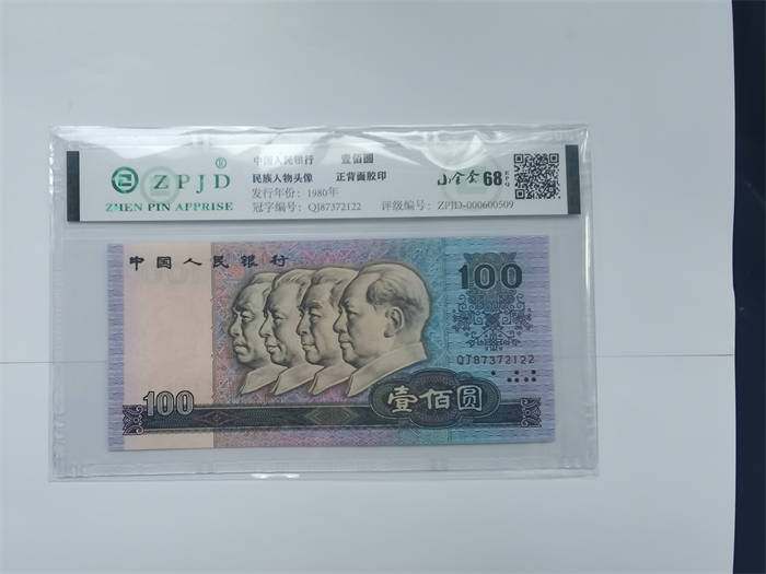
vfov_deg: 51.4
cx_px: 383
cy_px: 287
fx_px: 597
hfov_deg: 65.3
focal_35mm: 27
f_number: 2.2
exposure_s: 1/50
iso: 125
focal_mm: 2.26
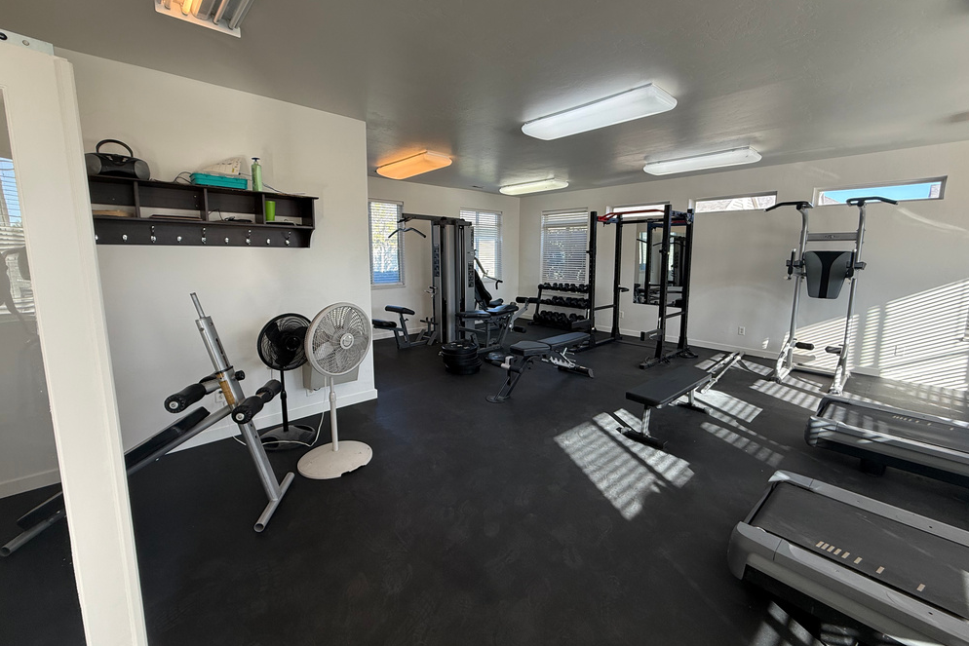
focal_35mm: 15
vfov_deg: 77.3
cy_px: 305
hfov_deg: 100.4
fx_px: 404
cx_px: 498
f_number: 2.2
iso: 64
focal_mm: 2.22
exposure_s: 1/102
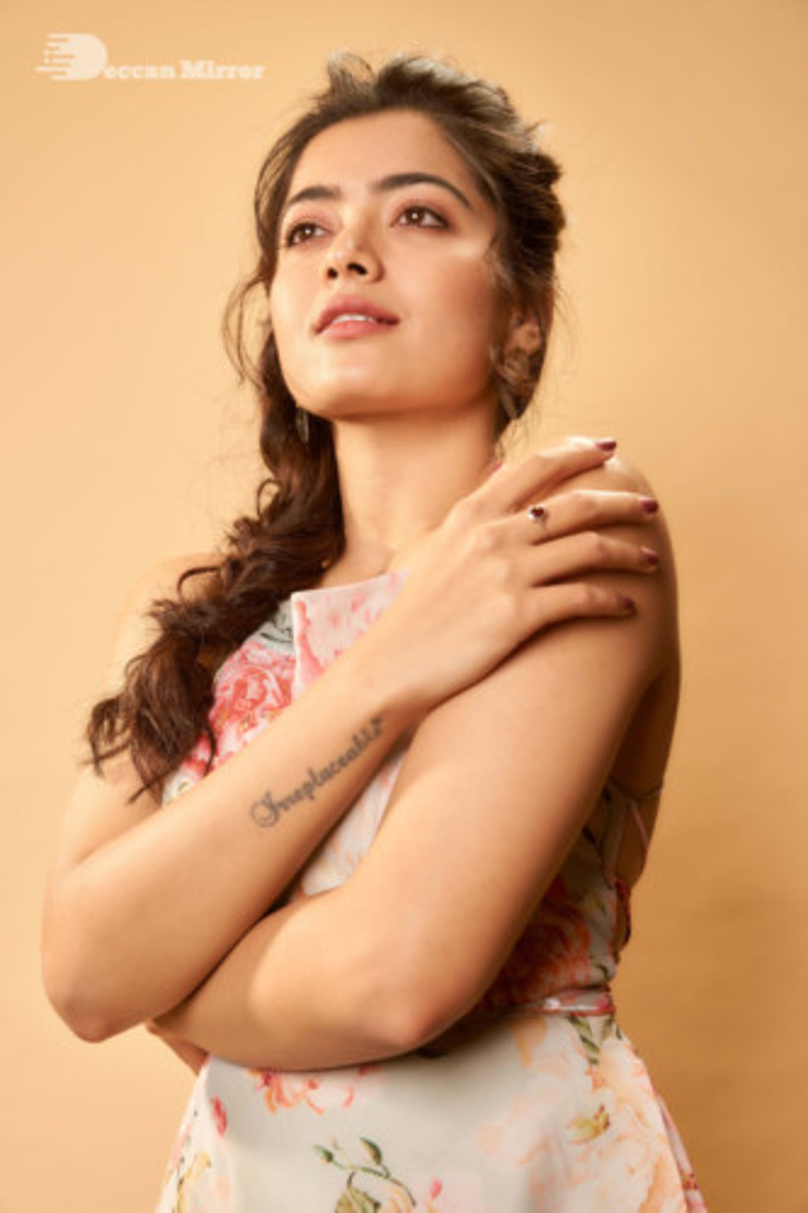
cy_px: 606
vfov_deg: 33.4
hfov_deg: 22.6
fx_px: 2021
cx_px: 404
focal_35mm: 60
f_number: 6.7
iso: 1250
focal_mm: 60
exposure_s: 1/200
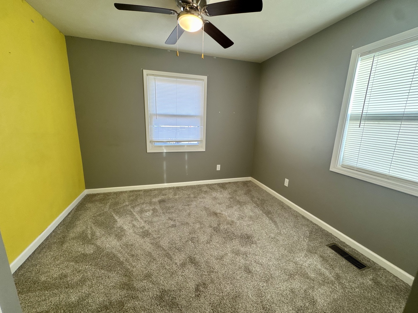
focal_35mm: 14
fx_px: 169
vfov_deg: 85.7
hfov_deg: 102.1
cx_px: 209
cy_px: 156
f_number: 2.2
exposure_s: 1/60
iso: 160
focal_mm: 2.22
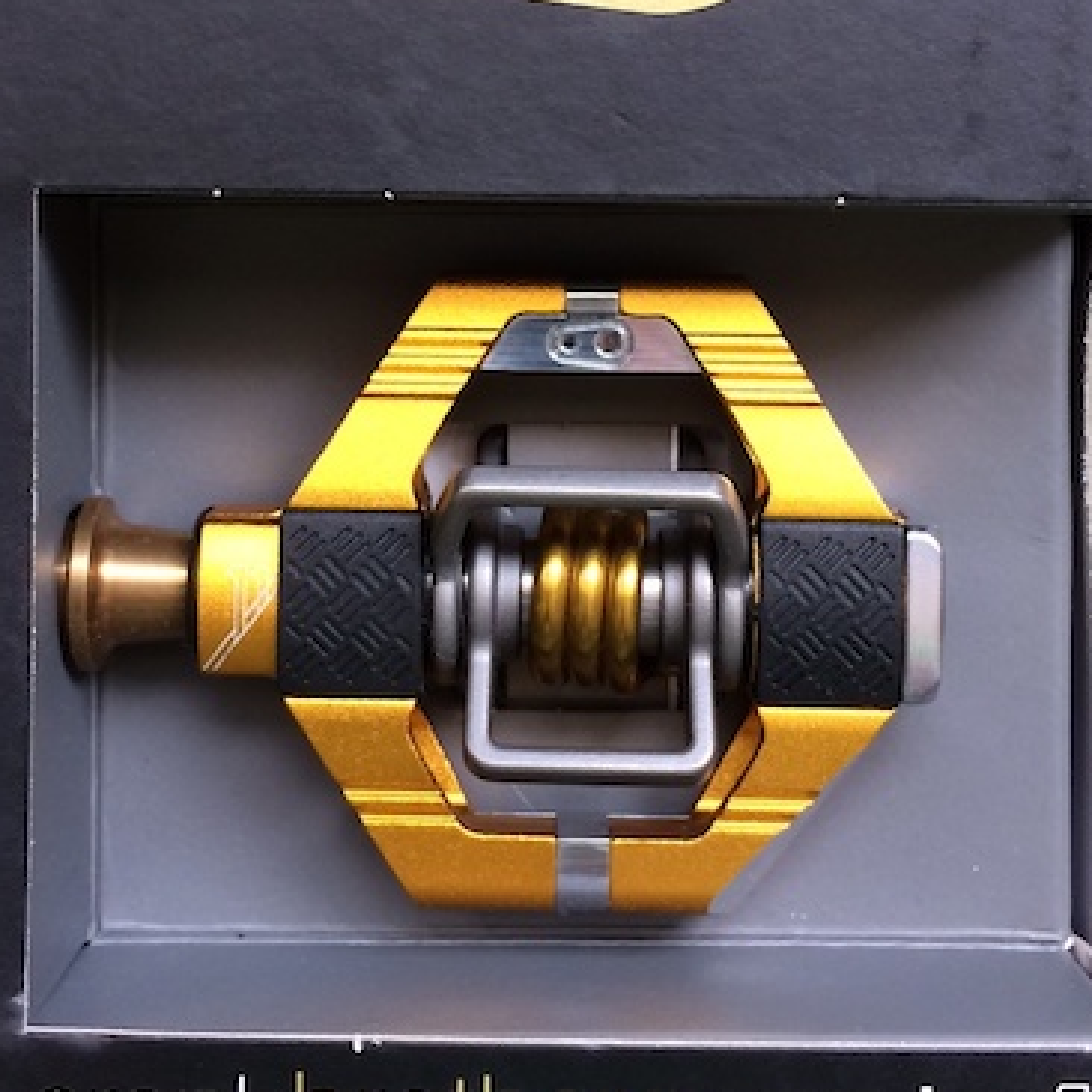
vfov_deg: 30.1
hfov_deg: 30.5
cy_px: 277
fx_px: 1999
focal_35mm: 56
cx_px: 501
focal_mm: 4.15
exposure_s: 1/40
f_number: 2.2
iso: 40
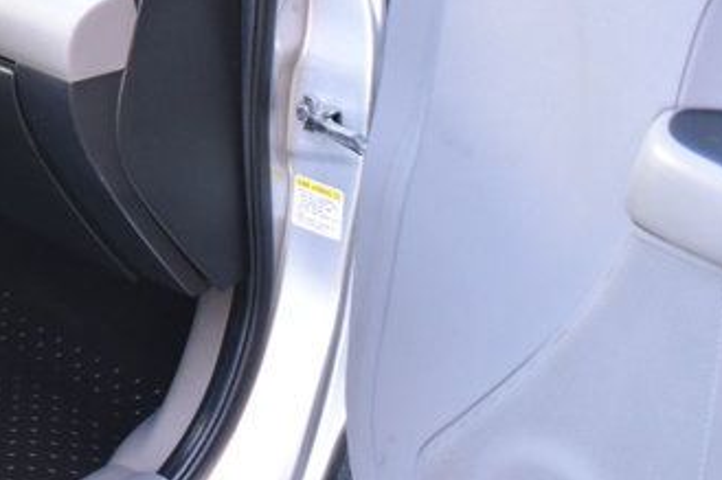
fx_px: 1684
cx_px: -110
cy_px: -103
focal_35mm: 84
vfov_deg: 15.6
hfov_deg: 22.6
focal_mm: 18
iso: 1400
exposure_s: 1/125
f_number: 4
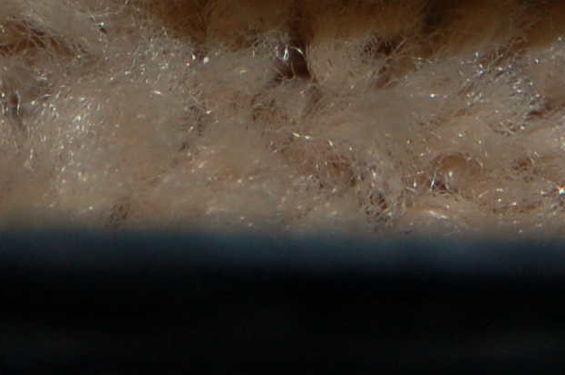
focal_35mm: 652
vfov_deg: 2.1
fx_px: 10222
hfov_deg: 3.2
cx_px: 284
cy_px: -261
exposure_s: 1/60
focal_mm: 90
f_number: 4.5
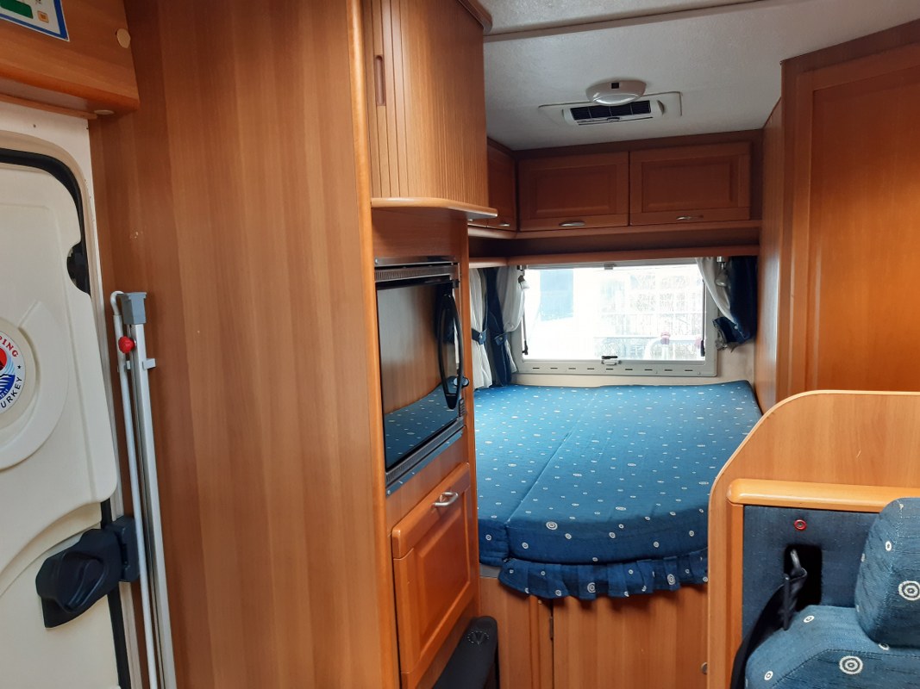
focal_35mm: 26
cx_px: 460
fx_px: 691
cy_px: 344
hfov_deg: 67.3
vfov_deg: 53.1
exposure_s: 1/50
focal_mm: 3.92
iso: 160
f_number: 1.7
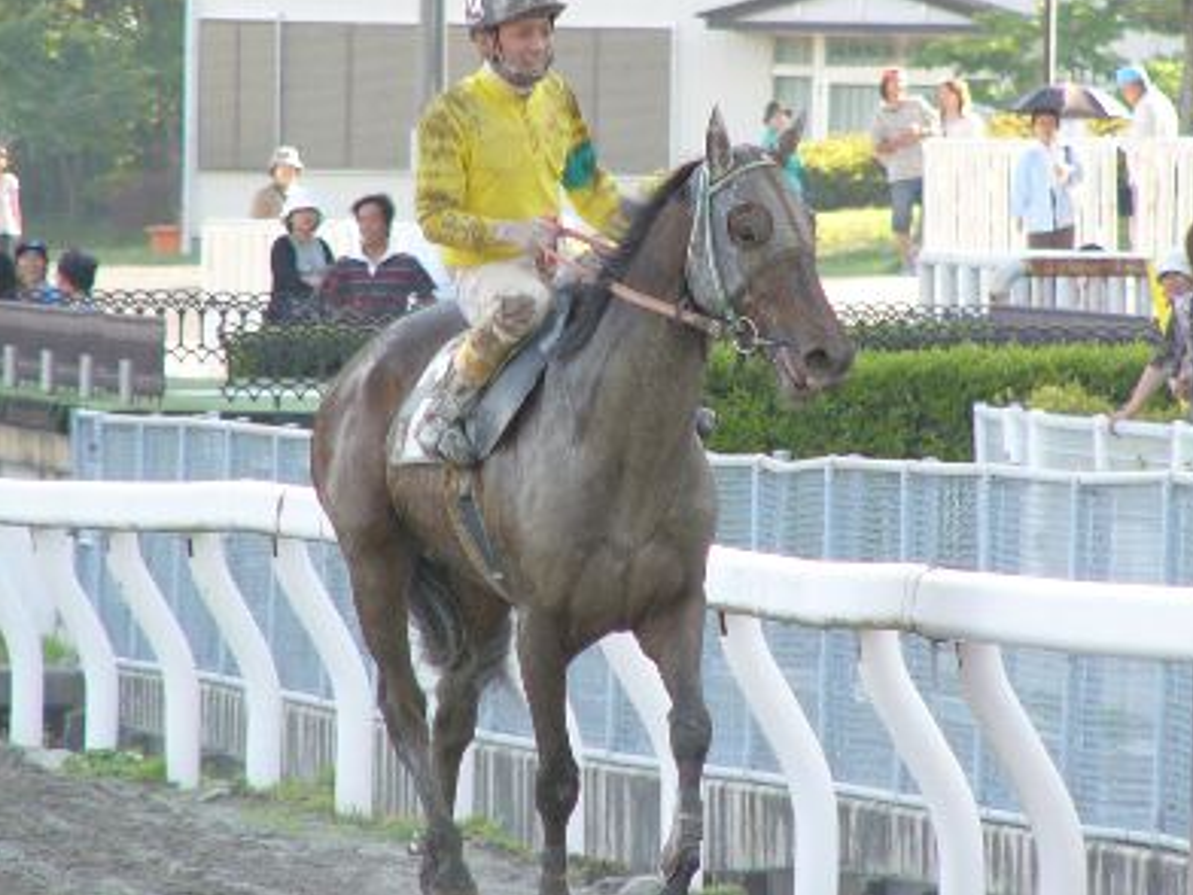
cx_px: 630
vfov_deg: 2.1
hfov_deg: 2.8
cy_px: 362
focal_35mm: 706
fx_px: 24331
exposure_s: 1/125
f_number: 4
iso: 50
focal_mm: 72
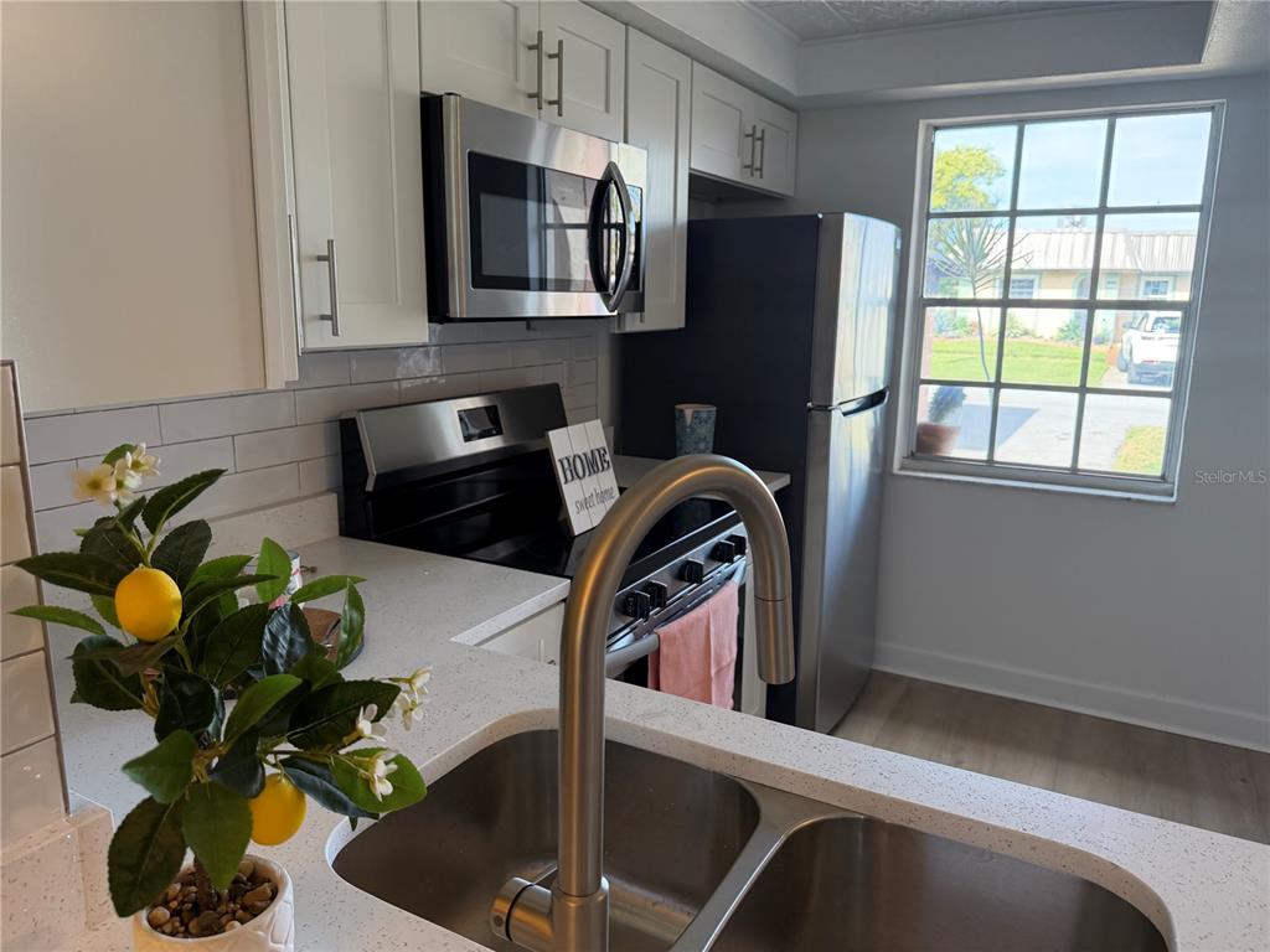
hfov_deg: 71.6
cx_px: 635
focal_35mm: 24
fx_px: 881
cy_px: 476
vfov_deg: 56.8
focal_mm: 6.76
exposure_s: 1/232
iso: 200
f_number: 1.78
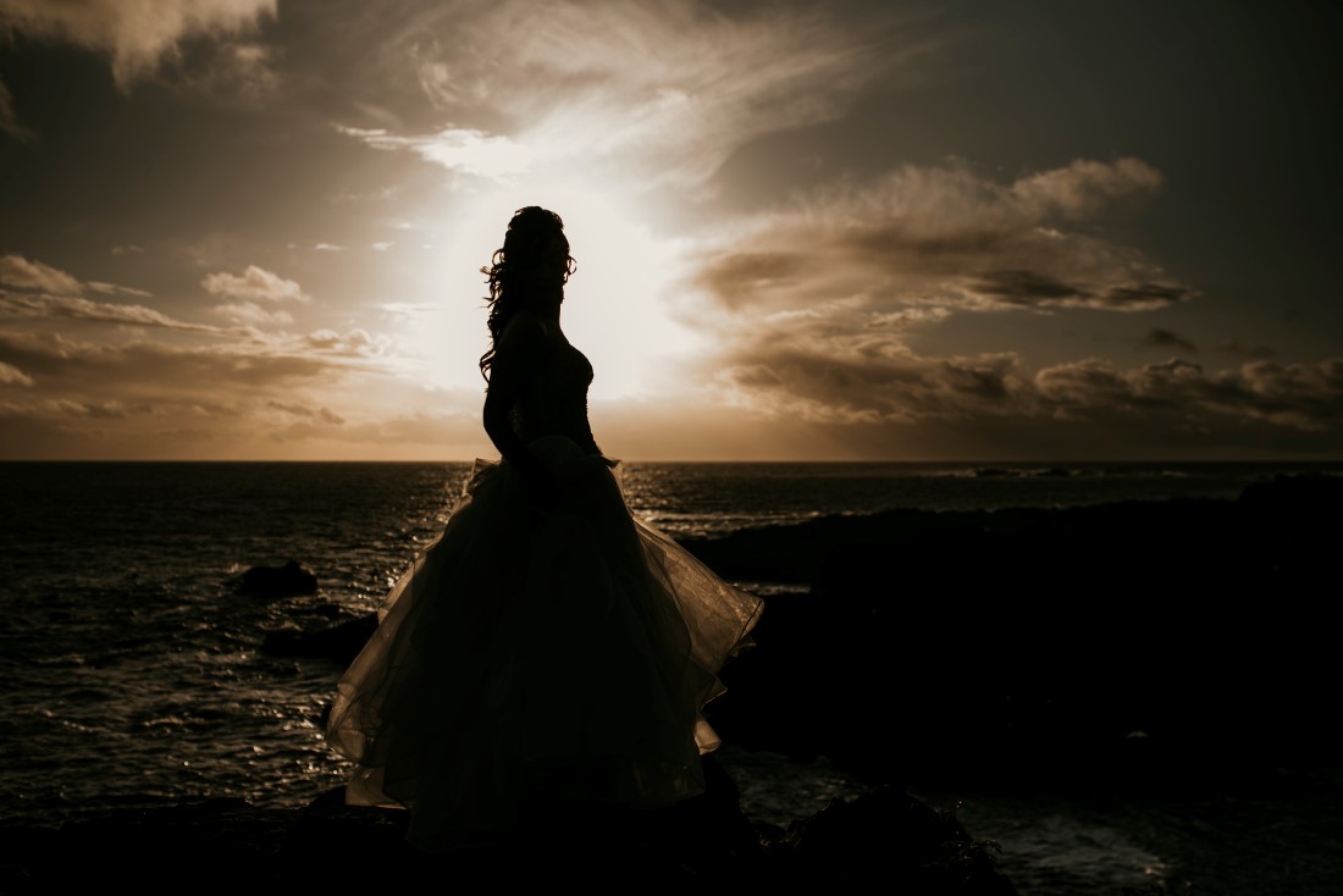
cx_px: 672
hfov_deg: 54.4
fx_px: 1306
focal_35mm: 35
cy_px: 448
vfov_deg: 37.9
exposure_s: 1/3200
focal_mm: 35
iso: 50
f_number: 2.5
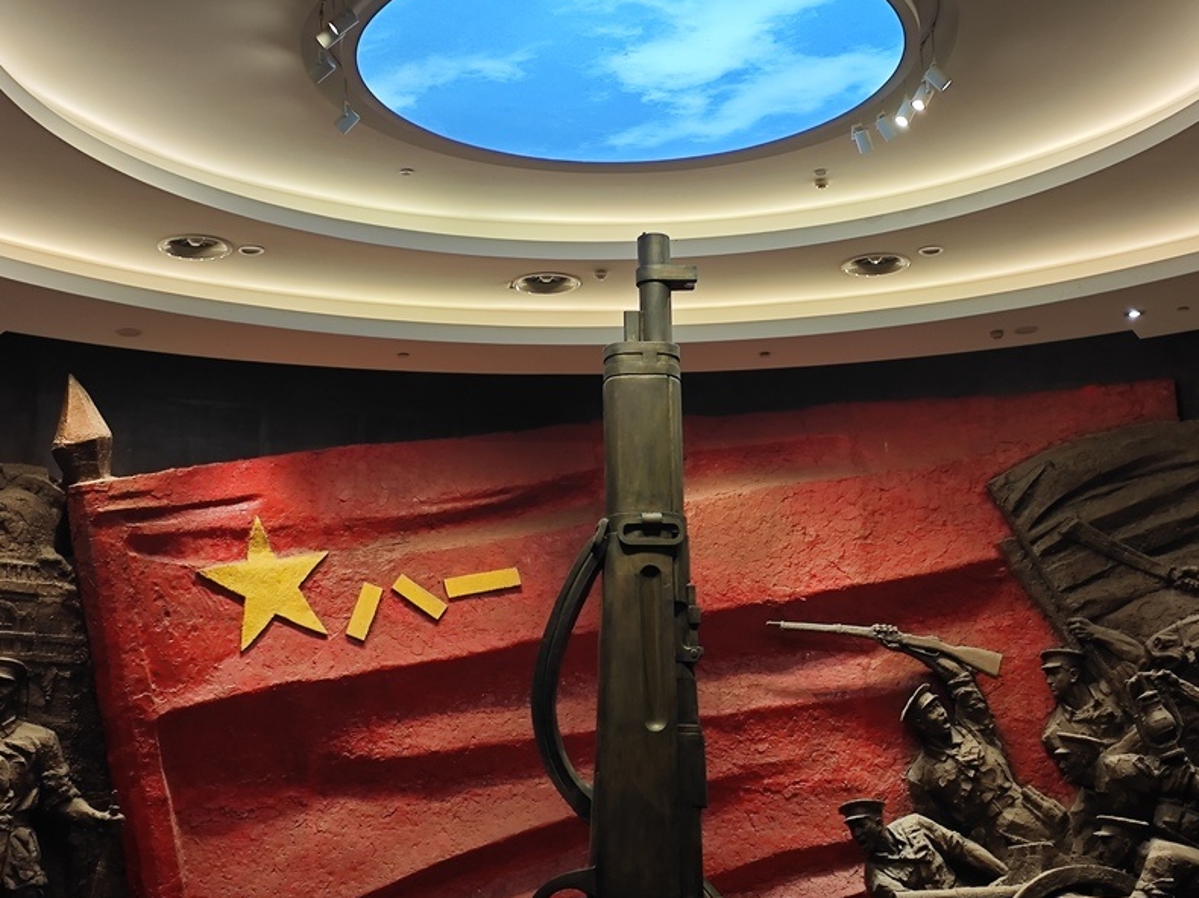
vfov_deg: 21.9
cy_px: 378
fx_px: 2320
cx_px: 651
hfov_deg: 29.0
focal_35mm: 67
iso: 80
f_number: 1.6
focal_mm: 5.84
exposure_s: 1/100
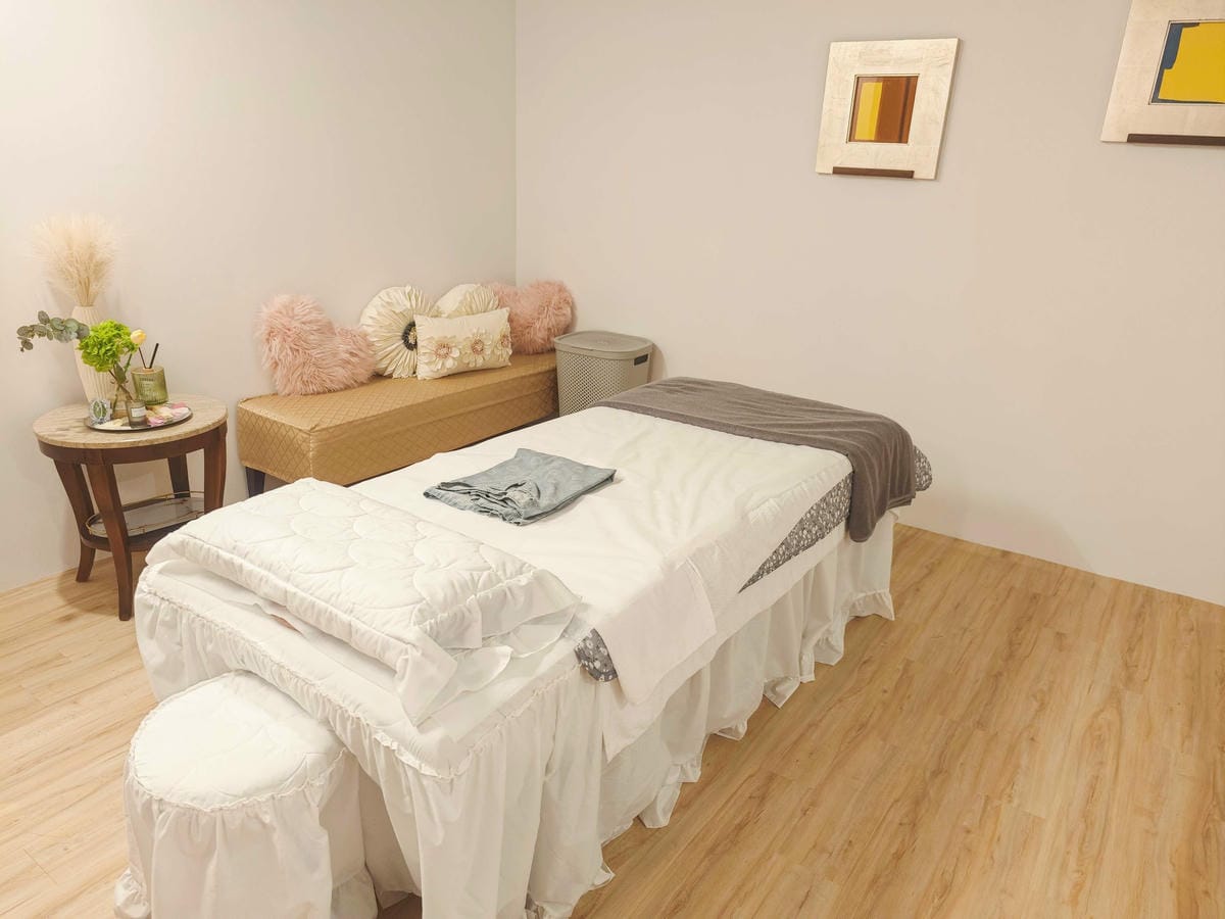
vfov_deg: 58.9
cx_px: 612
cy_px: 460
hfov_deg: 73.9
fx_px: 814
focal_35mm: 23
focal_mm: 8.72
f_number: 1.63
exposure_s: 1/60.1
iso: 640
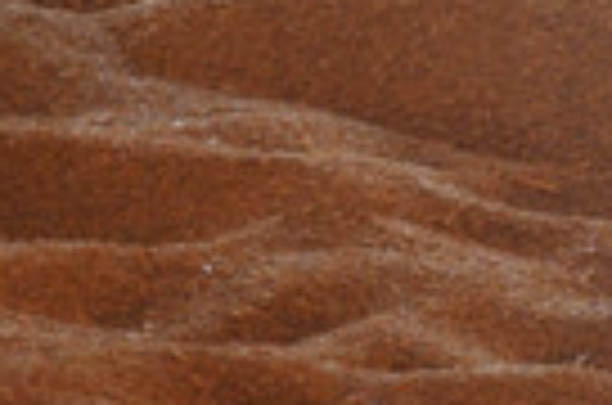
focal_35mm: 495
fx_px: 8395
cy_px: 160
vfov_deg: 2.8
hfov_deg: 4.1
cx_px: 1390
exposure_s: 1/13
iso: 1600
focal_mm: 70
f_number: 5.3
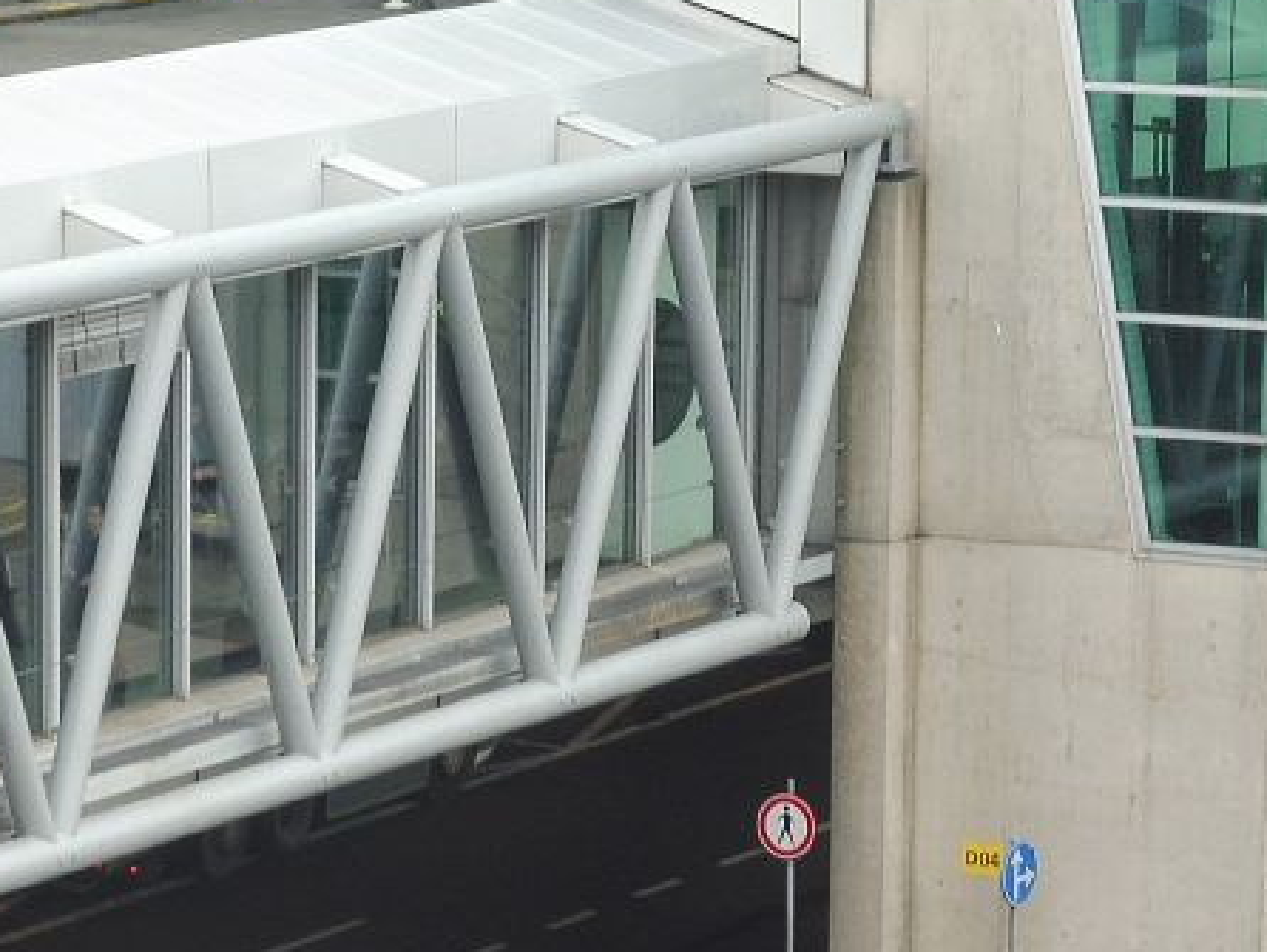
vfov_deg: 6.3
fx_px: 8569
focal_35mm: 234
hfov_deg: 8.4
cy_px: 776
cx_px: 239
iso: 100
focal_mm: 18.2
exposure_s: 1/80
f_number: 5.3
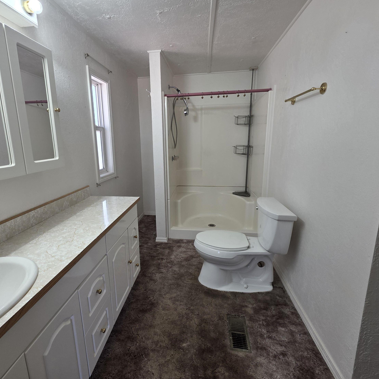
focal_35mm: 16
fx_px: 198
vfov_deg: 87.4
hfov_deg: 87.0
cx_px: 167
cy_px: 182
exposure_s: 1/120
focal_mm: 2.2
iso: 80
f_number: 1.9
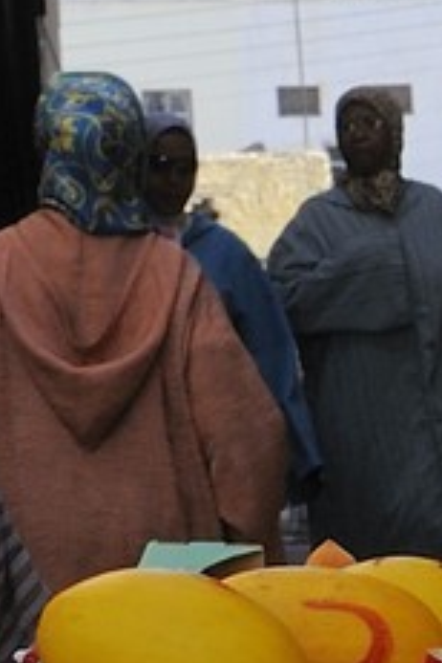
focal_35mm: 311
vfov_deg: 6.3
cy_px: 1682
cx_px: 1424
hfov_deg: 4.2
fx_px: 5727
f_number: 13
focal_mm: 45
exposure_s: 1/160
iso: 400
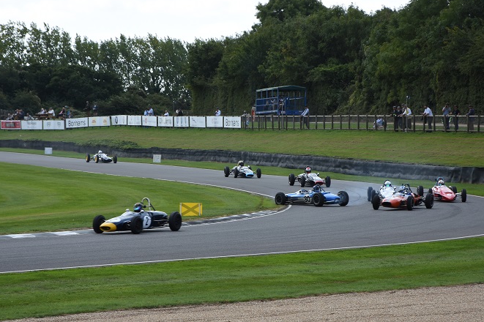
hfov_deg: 10.8
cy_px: 172
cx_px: 252
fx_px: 2561
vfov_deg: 7.2
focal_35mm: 191
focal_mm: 105
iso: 200
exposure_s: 1/500
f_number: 7.1
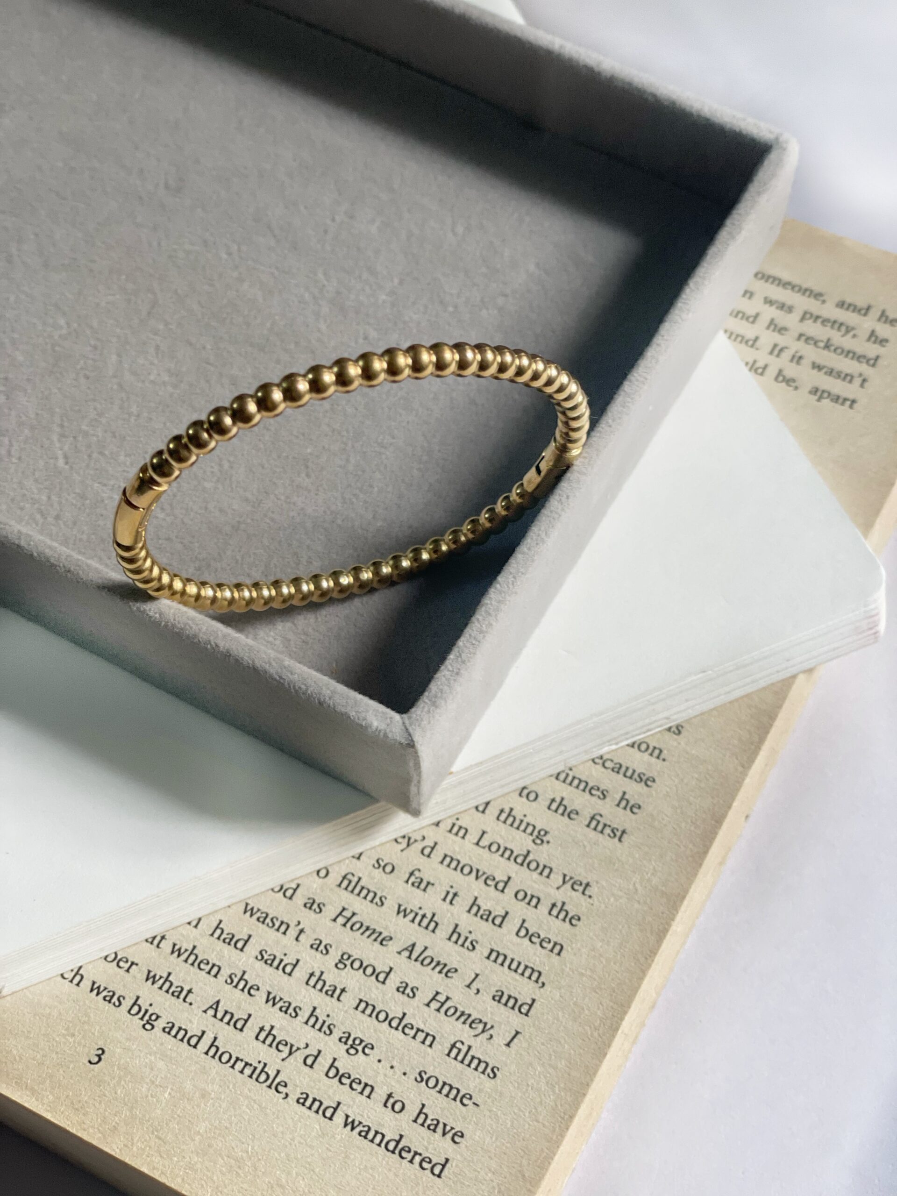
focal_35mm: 52
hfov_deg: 28.0
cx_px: 448
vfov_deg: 36.8
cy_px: 598
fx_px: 1797
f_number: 2
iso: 125
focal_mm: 6
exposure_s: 1/100
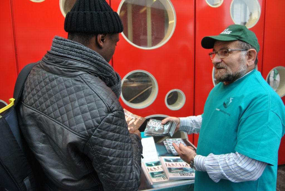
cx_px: 142
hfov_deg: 67.3
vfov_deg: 48.0
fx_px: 214
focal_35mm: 27
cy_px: 96
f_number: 4.5
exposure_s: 1/80
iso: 200
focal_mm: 18
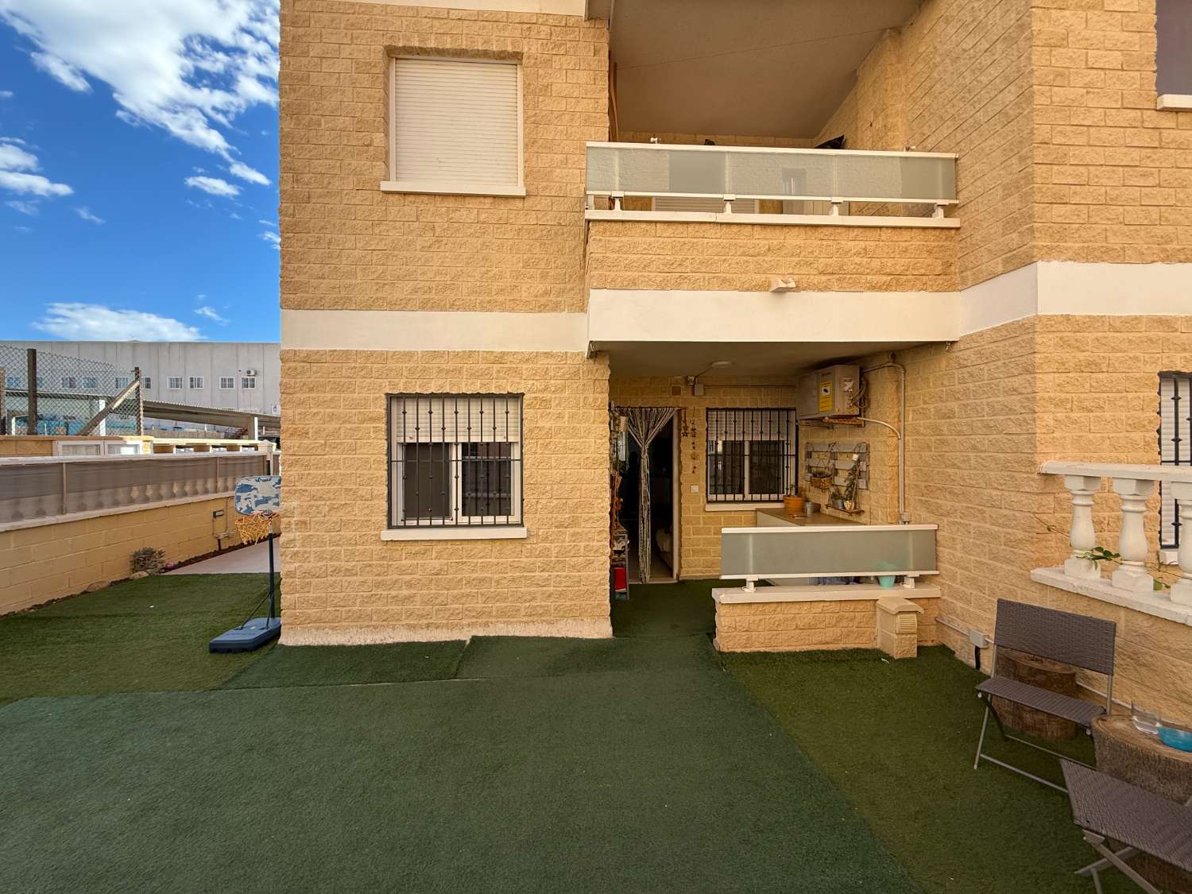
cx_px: 596
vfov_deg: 85.7
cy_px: 447
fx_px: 482
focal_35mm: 14
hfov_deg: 102.1
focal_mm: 2.22
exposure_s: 1/679
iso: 50
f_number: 2.2
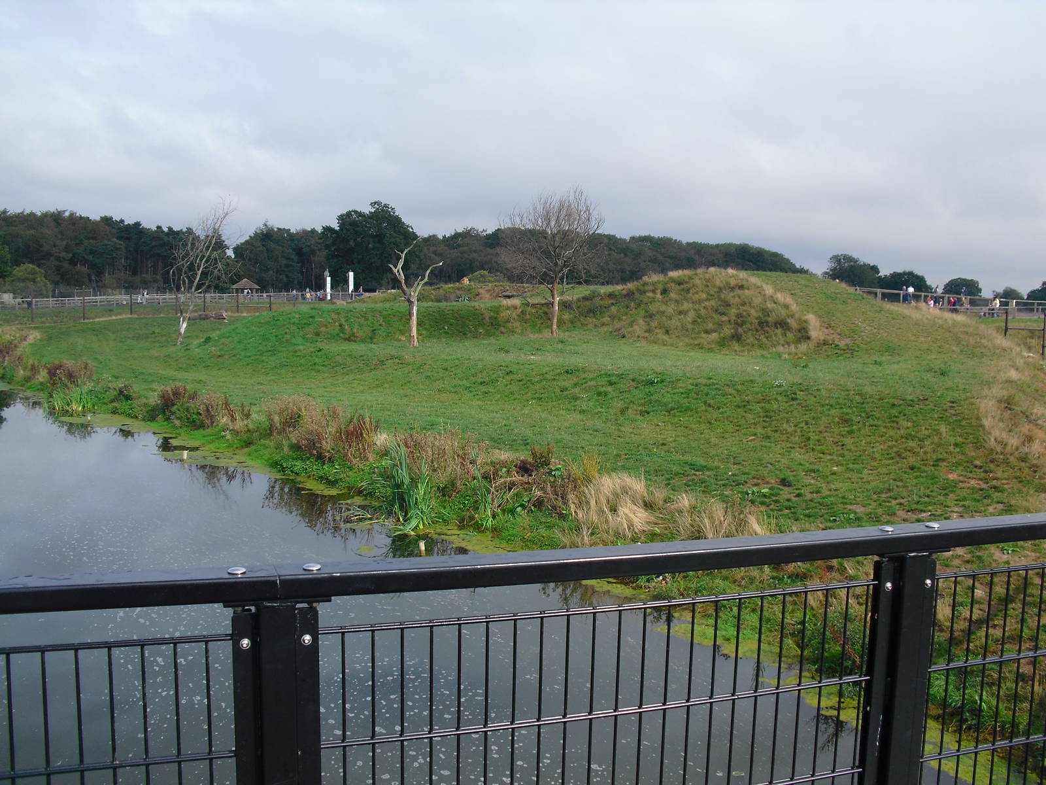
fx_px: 1088
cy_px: 392
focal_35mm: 36
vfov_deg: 39.7
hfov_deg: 51.4
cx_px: 523
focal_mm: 6.3
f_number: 7.8
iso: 64
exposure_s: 1/125
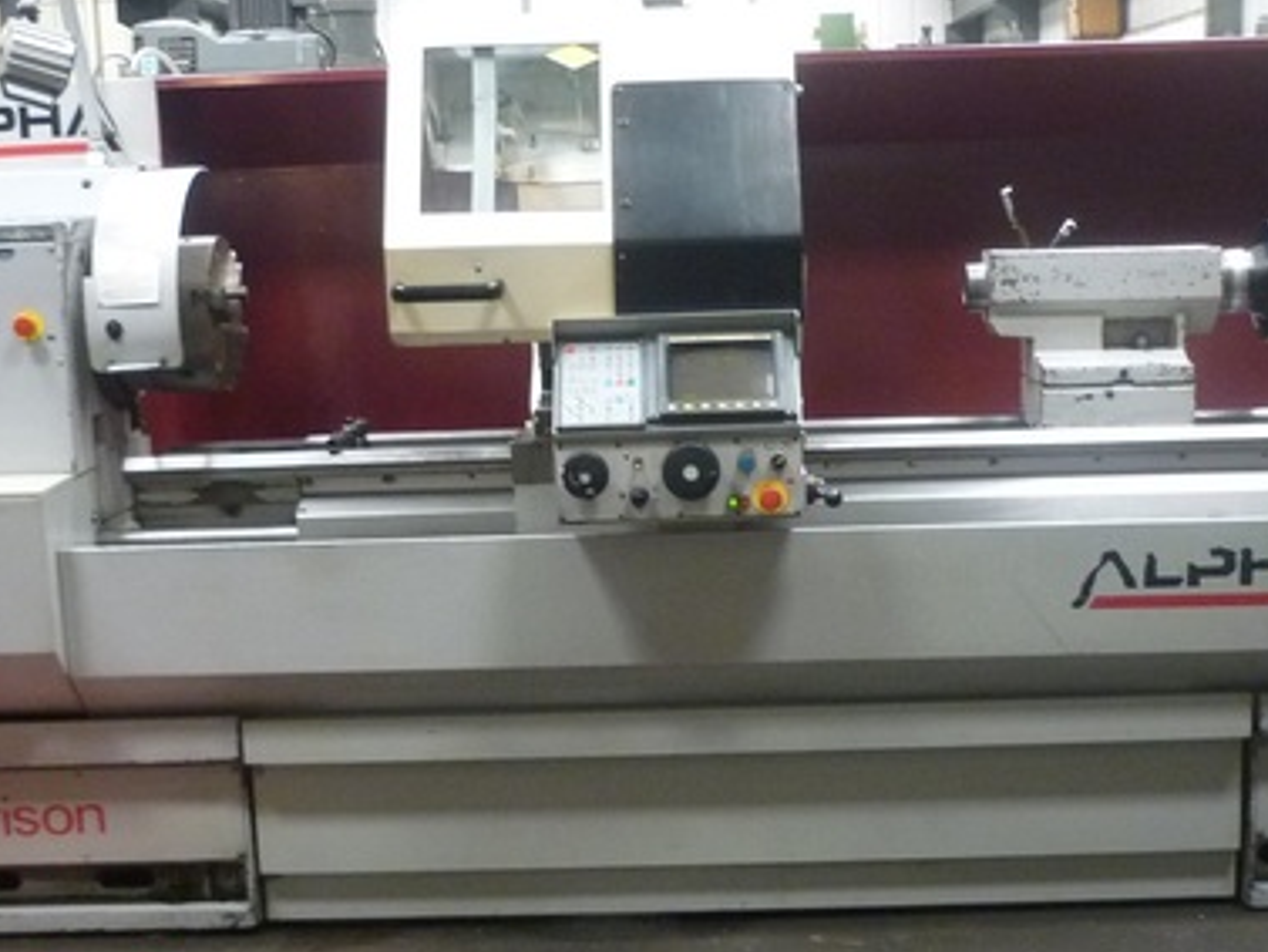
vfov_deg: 26.0
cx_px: 616
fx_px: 2052
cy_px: 609
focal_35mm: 56
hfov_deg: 34.3
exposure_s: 1/30
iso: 320
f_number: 2.8
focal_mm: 5.5
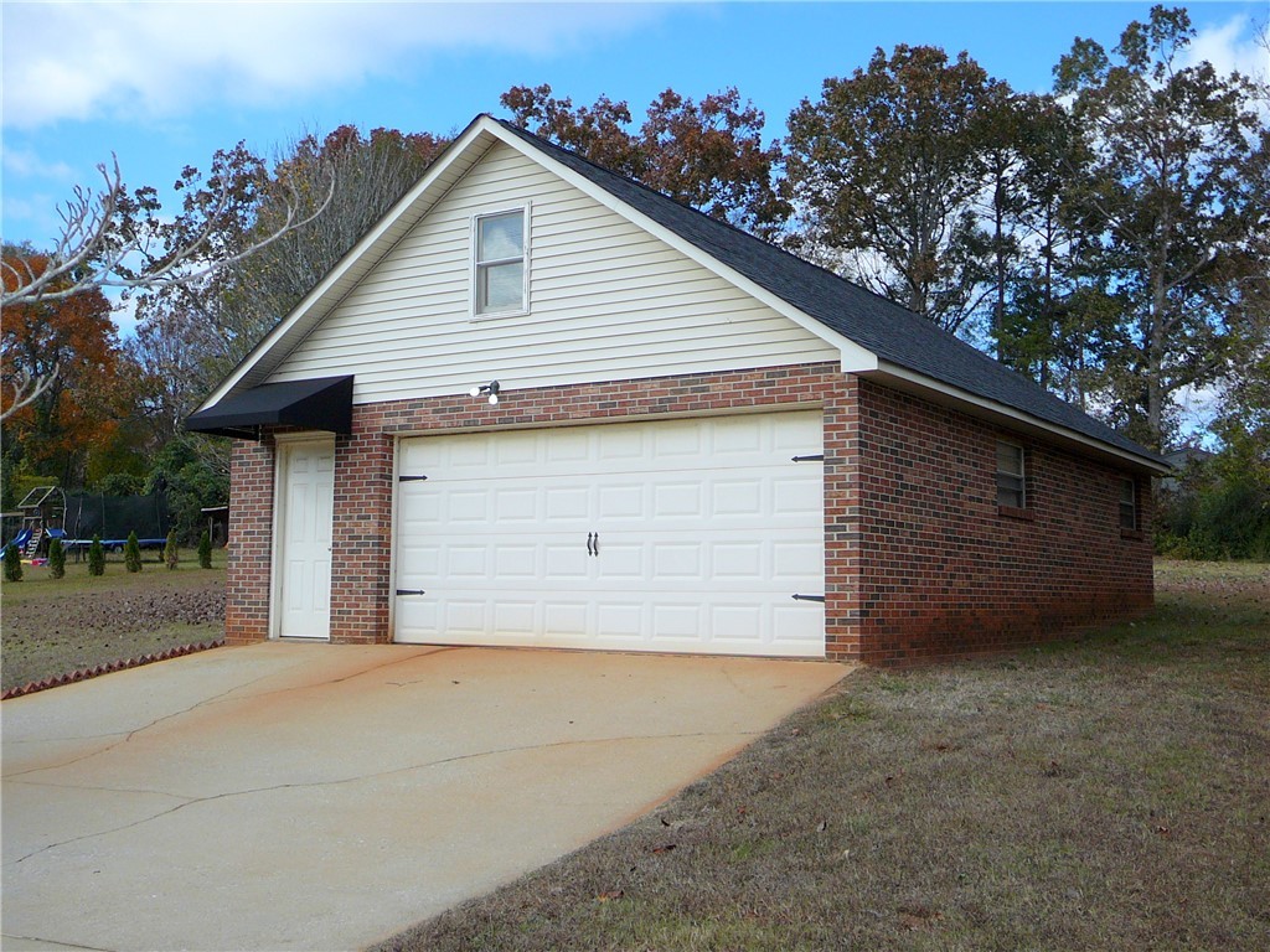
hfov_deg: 47.9
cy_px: 476
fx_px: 1431
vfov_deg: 36.8
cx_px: 635
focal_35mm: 39
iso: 80
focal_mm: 5.8
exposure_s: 1/640
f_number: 3
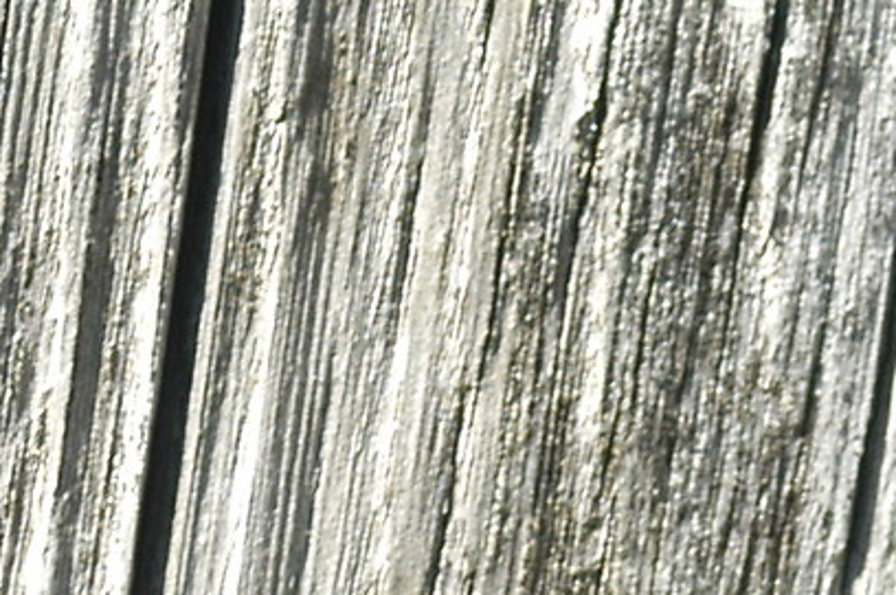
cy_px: 445
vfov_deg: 2.2
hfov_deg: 3.3
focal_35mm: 618
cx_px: -1291
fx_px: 15363
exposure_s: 1/250
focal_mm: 70
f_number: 5
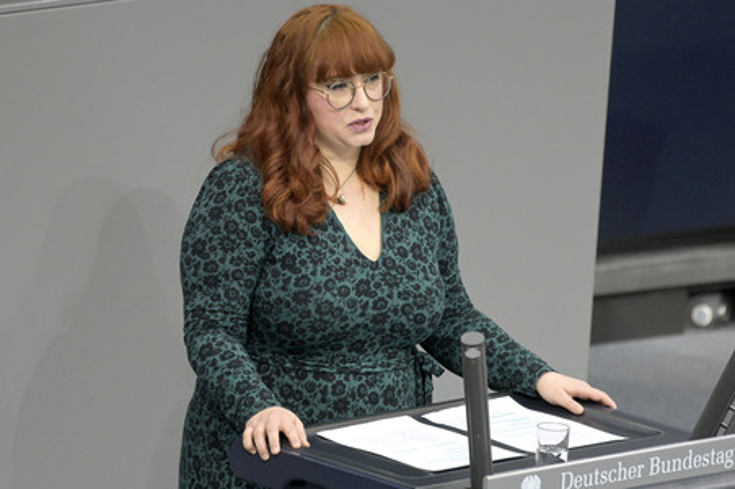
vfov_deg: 3.6
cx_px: 368
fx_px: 7752
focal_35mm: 380
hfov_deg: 5.4
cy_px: 244
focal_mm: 380
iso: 8000
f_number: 5.6
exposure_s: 1/400
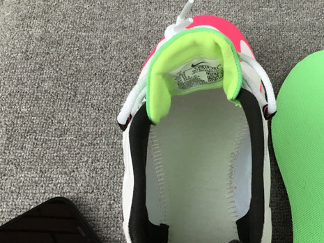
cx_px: 302
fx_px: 562
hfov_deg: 30.5
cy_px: 171
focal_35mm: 60
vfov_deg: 24.3
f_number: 2.4
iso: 64
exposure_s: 1/30
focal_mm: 3.3
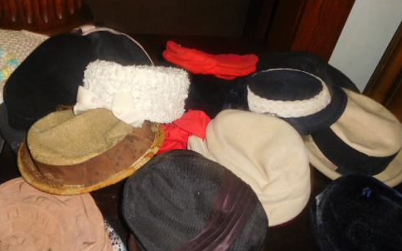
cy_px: 151
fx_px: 383
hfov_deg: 55.2
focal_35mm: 35
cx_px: 182
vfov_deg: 36.1
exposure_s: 1/30
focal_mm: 4.5
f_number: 3.4
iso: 200
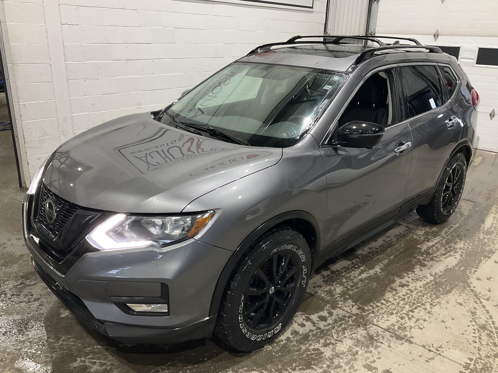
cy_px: 186
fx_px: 417
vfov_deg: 48.2
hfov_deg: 61.7
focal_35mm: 29
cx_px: 249
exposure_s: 1/60
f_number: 1.8
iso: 64
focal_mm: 3
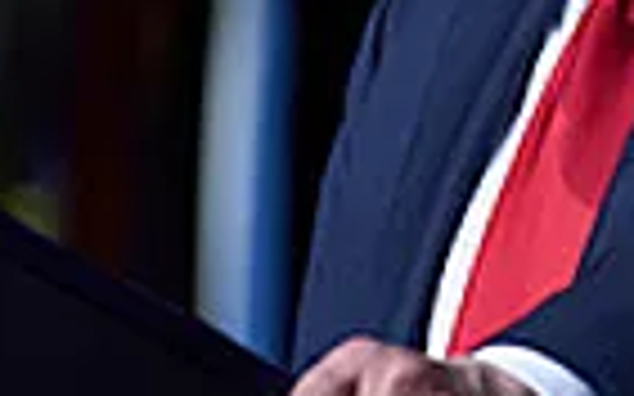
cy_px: -9
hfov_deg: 3.1
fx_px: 11762
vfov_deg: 1.9
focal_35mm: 681
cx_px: 540
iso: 1250
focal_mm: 179
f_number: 2.8
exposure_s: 1/500
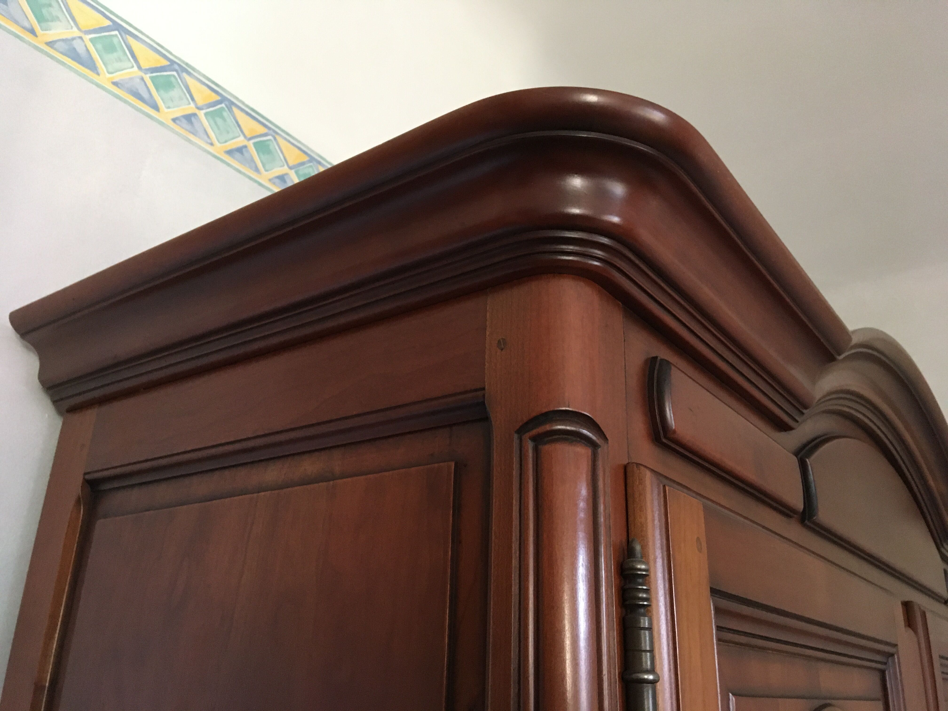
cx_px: 474
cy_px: 356
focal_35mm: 29
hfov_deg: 61.7
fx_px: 794
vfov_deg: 48.2
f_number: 2.2
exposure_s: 1/17
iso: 200
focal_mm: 4.15
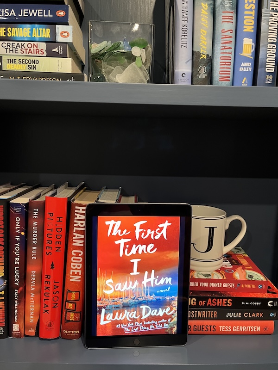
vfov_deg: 67.3
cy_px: 185
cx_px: 139
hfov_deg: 53.1
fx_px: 278
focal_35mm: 26
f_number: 1.6
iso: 400
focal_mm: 5.1
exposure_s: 1/60
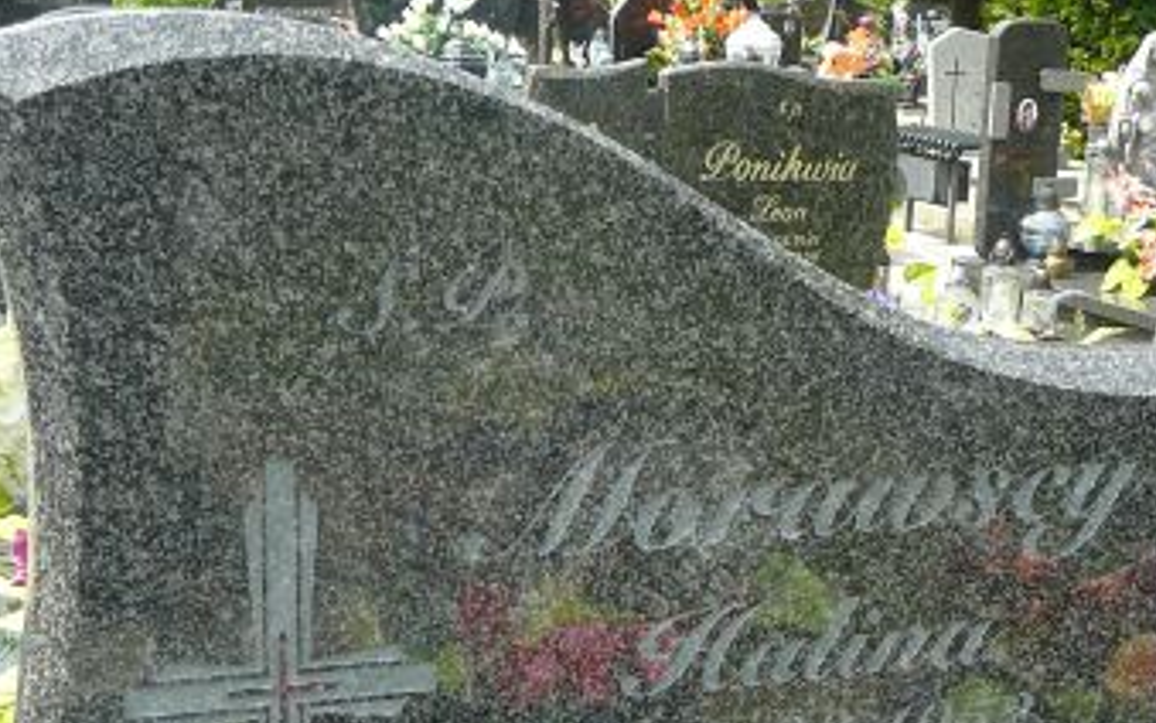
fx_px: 2206
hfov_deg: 29.3
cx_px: 648
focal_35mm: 70
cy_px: 747
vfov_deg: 18.1
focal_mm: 5.2
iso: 80
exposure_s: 1/320
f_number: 2.8
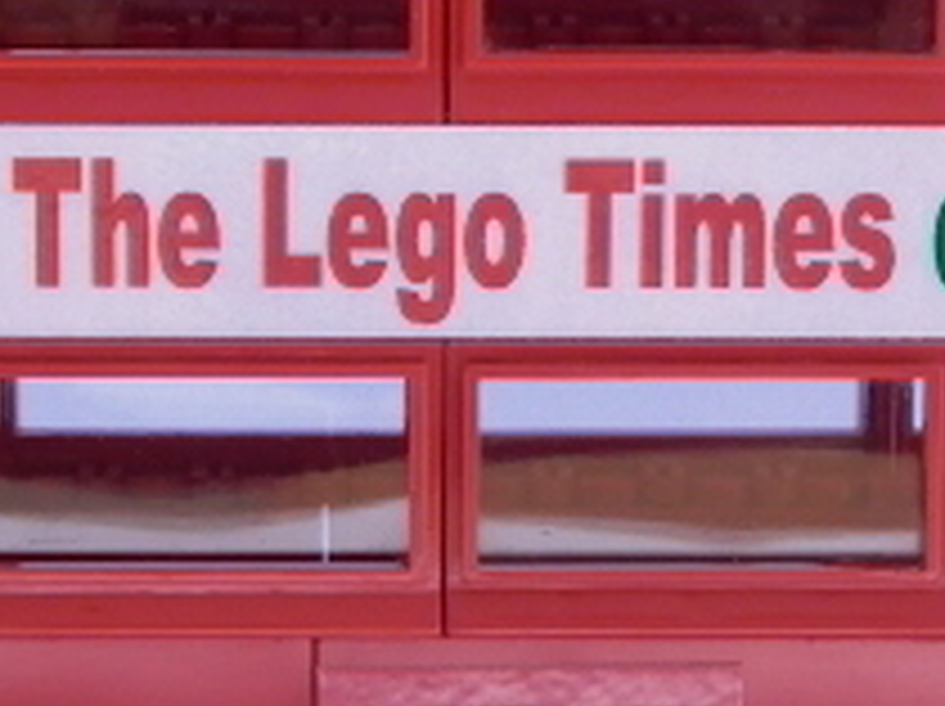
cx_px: 490
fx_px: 4745
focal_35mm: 174
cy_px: 292
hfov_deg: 11.4
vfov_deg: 8.5
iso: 100
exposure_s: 1/489
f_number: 4.44
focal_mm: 11.51
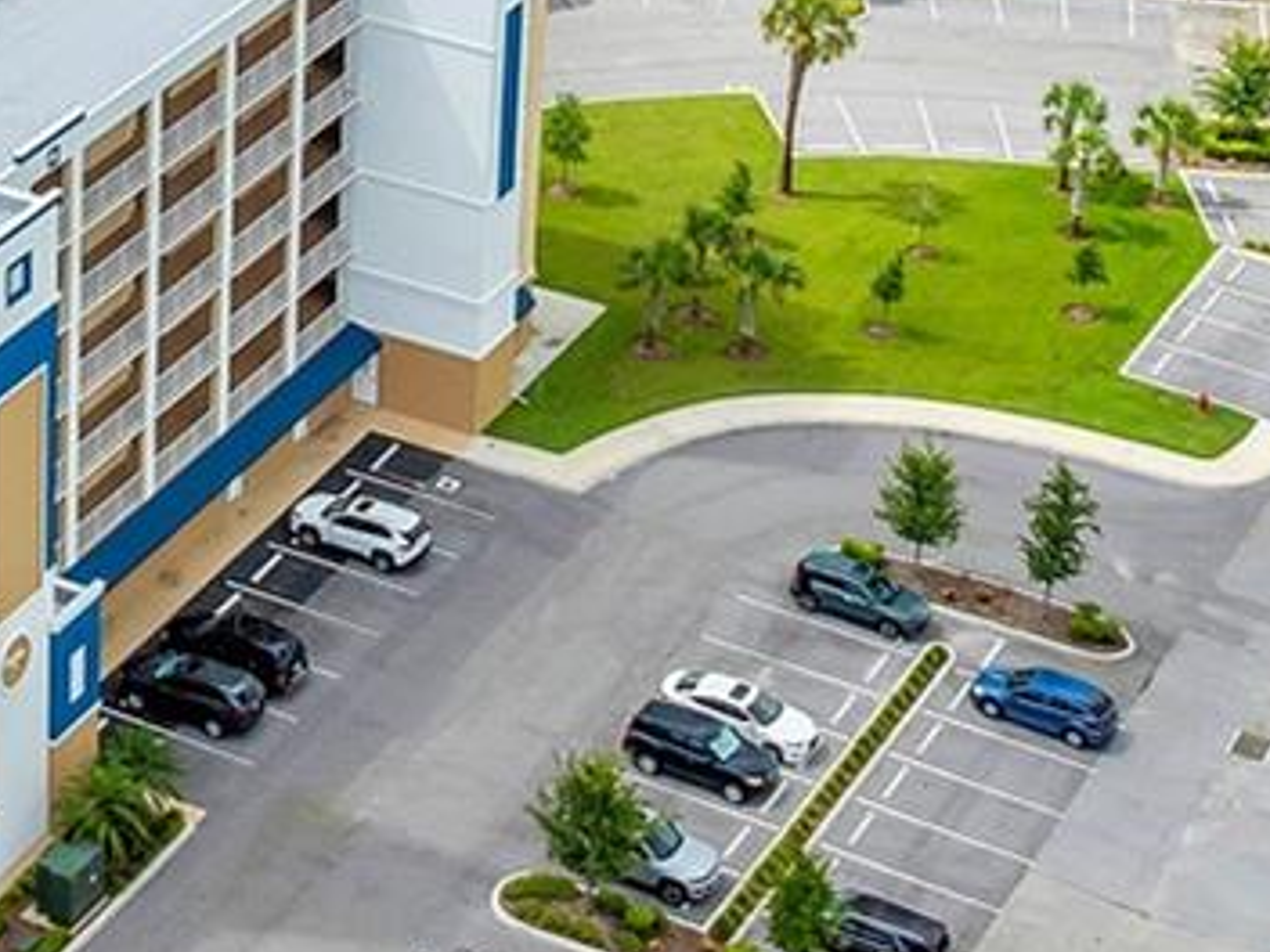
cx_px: -25
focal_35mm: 109
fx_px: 3999
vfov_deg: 12.9
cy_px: -424
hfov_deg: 17.6
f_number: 5
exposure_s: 1/80
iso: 100
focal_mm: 12.29
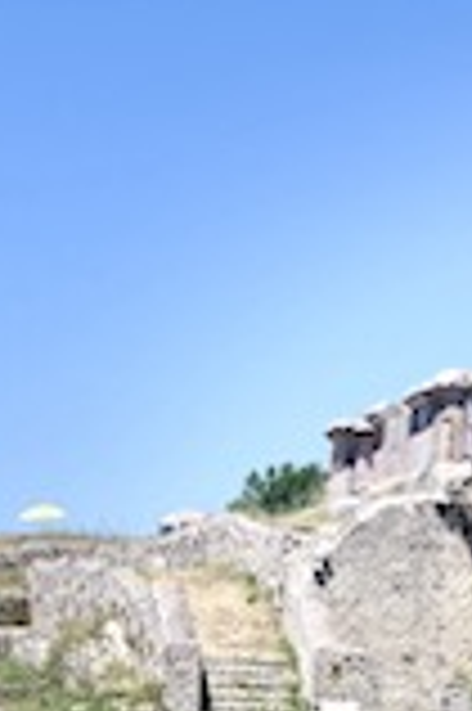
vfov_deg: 12.0
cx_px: 733
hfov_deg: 7.8
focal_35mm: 171
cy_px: 565
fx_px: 3370
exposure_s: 1/1199
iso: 16
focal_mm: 6
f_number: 2.4
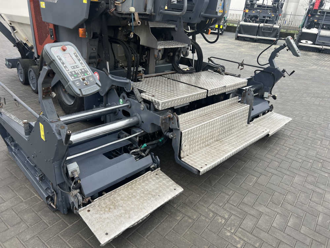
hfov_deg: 67.3
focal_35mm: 26
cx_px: 165
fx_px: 248
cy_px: 124
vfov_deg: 53.1
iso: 50
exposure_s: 1/121
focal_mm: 5.7
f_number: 1.5
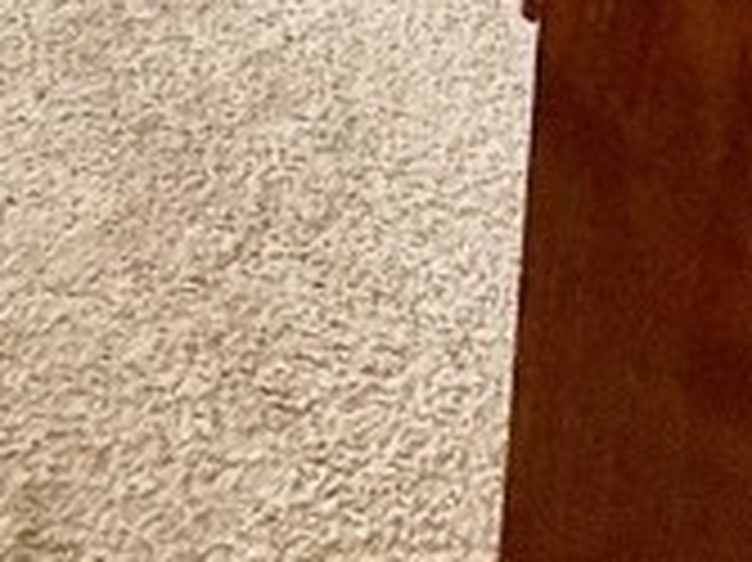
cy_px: -1128
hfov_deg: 22.0
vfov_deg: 11.0
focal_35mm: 86
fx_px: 1867
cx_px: 18
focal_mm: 2.22
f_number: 2.2
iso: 250
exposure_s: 1/120
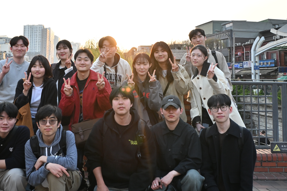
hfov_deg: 45.3
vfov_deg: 30.9
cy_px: 59
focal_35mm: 43
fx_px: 343
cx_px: 125
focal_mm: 20
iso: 400
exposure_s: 1/250
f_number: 6.3
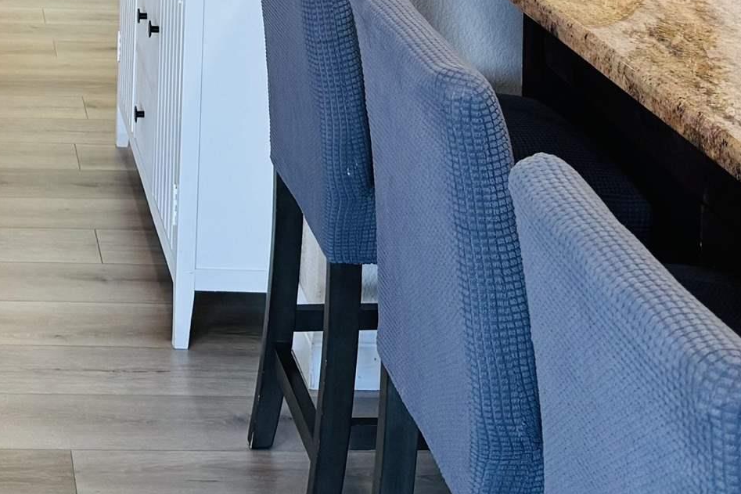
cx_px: 20
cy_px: -388
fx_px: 1667
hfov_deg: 24.1
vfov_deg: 14.8
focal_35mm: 81
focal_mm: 6.76
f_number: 1.78
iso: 125
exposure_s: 1/120
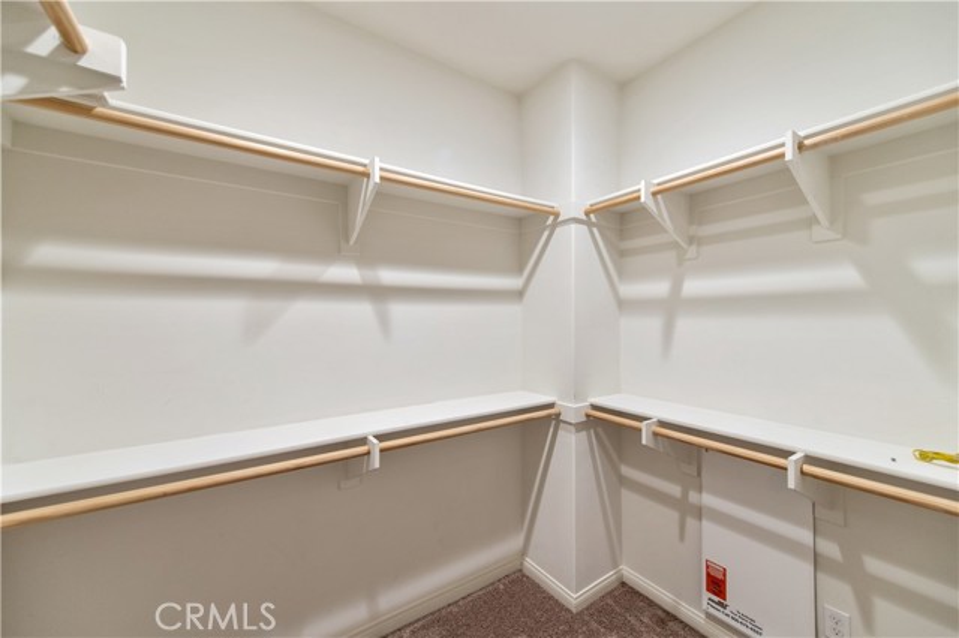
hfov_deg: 104.3
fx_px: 373
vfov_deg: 81.1
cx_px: 480
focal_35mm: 14
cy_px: 319
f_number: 2.8
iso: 400
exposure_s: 1/125
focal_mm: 14
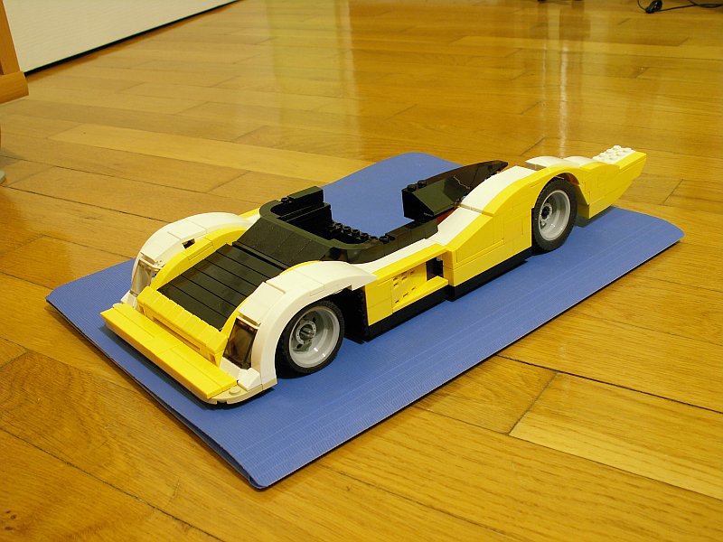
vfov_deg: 36.8
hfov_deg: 47.9
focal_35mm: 39
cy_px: 271
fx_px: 815
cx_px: 362
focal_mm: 6.39
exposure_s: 2.5
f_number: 3.2
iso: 50
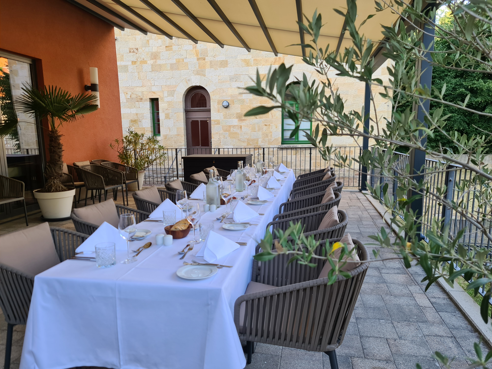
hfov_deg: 69.4
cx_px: 246
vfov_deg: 54.9
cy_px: 184
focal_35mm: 25
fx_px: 355
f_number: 1.8
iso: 50
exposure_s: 1/100
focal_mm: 7
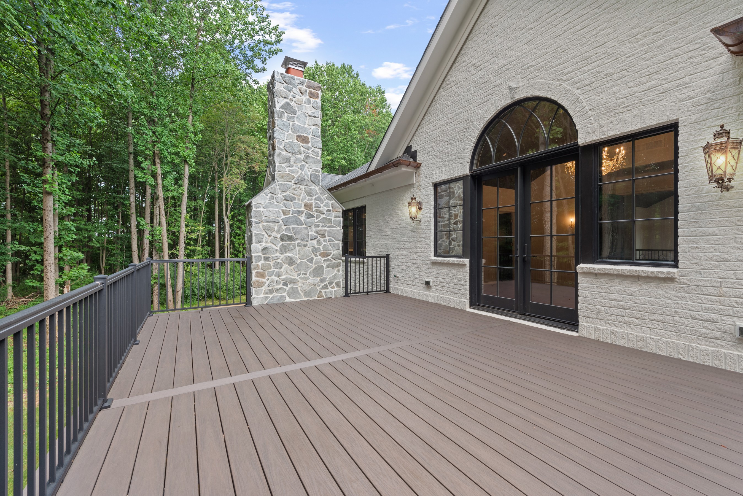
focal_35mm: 15
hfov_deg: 100.4
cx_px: 372
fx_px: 310
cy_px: 248
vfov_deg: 77.4
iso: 100
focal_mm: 15
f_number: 10
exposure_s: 1/8
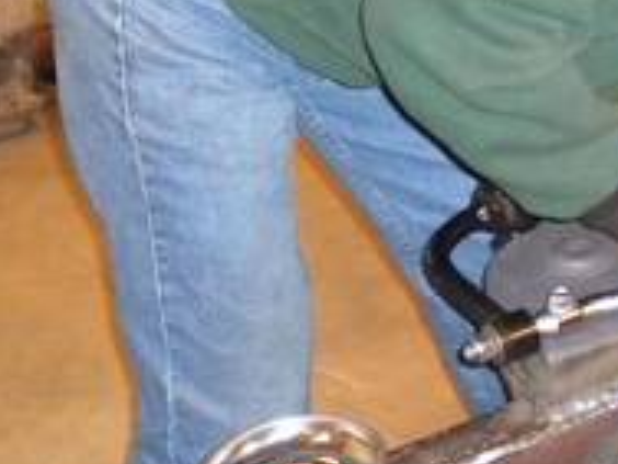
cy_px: 89
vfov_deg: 13.2
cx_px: 602
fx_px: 2000
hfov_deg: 17.2
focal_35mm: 112
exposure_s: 1/30
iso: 400
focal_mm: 6.3
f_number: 3.1
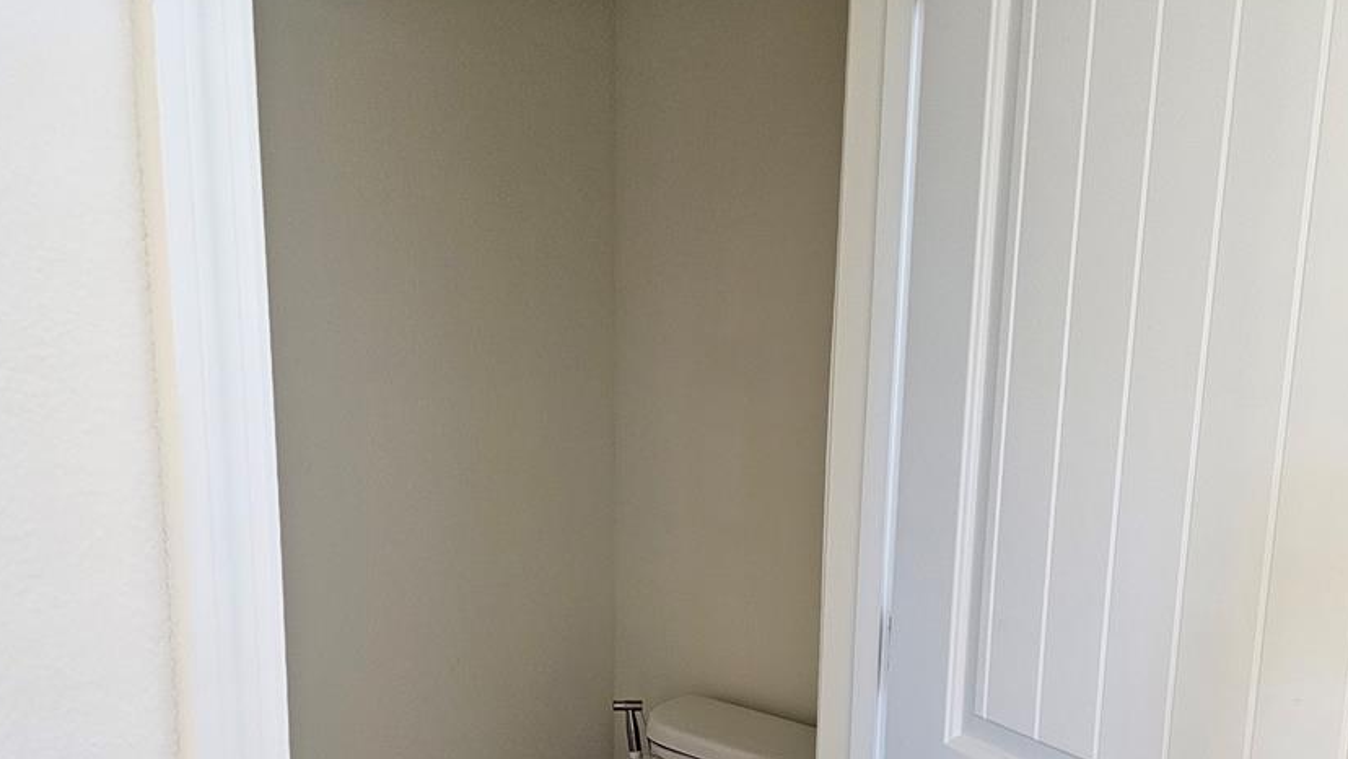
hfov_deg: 62.4
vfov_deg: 36.8
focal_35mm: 31
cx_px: 757
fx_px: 1108
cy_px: 580
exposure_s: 1/240
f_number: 1.7
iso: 500
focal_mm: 6.3
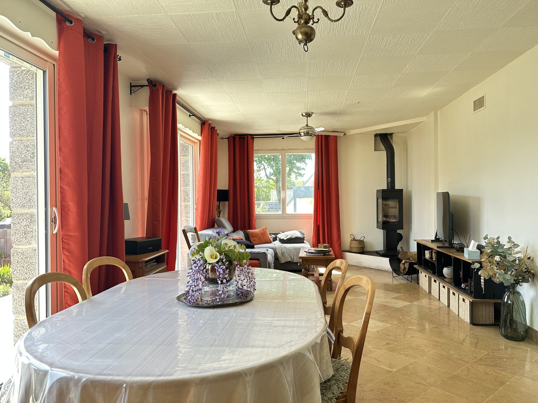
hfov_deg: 71.6
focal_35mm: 24
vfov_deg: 56.8
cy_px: 202
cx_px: 269
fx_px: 373
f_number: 1.78
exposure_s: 1/121
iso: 80
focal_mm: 6.86
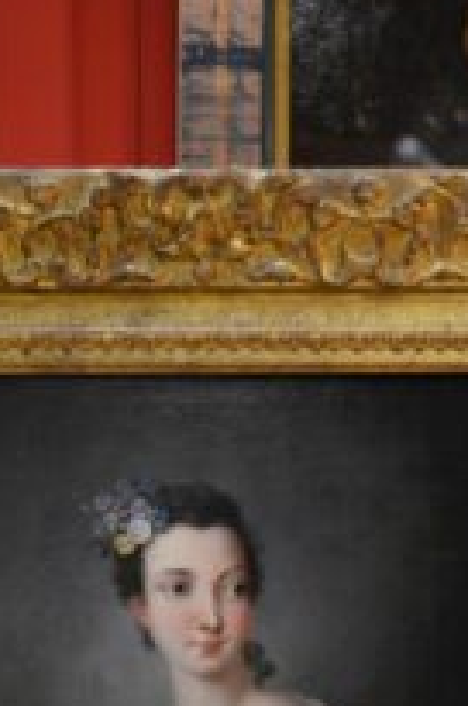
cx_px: 193
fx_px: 2179
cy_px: 761
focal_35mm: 111
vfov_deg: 17.8
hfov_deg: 12.3
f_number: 4
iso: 800
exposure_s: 1/50
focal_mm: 27
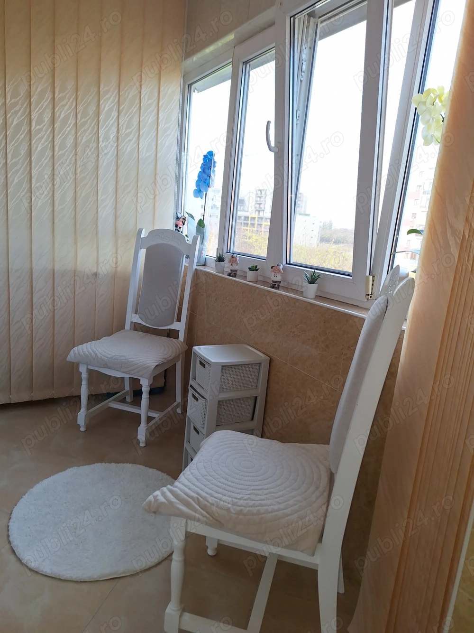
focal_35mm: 23
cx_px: 237
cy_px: 316
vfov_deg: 73.9
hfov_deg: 58.9
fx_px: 420
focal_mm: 5.54
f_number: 1.8
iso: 25
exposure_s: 1/165
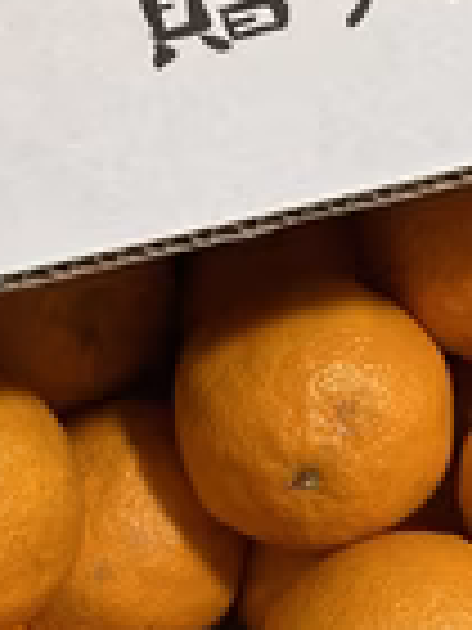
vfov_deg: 23.5
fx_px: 1454
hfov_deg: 18.3
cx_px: 346
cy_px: 616
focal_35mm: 80
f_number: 1.8
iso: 160
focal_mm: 3.99
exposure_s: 1/60
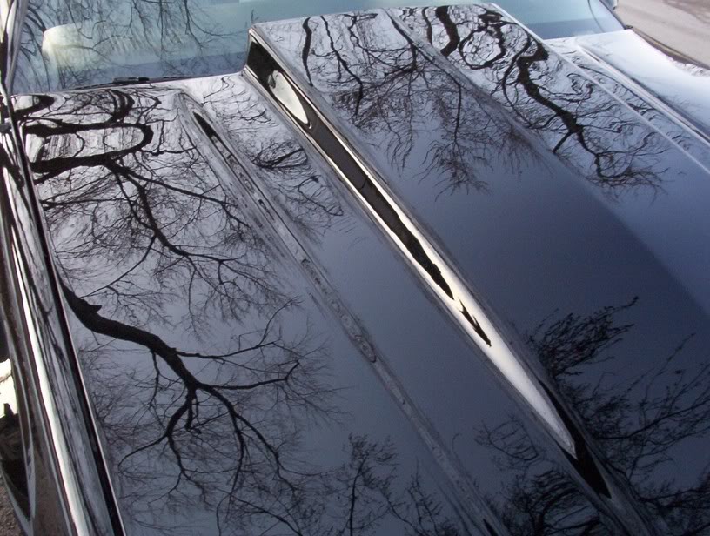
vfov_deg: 37.0
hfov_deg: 47.8
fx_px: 802
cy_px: 268
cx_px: 355
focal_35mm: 39
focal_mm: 6
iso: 200
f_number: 4.5
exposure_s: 1/8
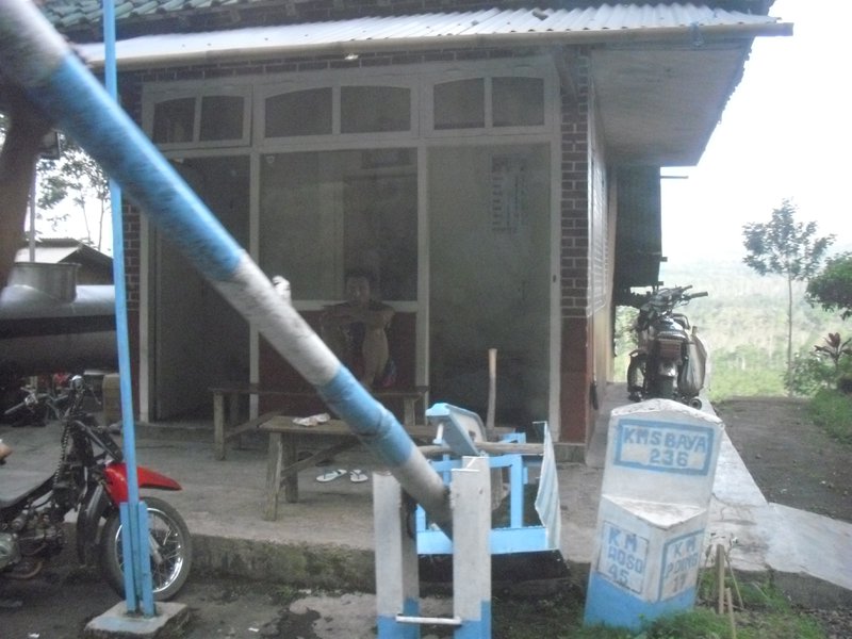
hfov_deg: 49.0
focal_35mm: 38
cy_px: 320
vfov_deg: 37.7
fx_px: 935
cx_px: 426
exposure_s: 1/125
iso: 800
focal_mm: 6.2
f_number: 2.8
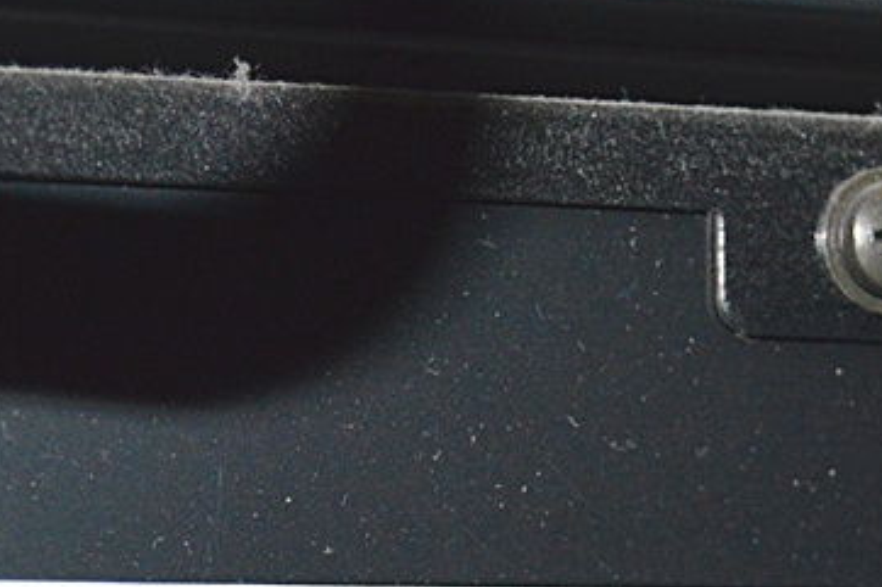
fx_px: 4873
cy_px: 698
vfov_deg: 6.8
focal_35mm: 199
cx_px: 344
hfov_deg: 10.3
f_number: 5.3
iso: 2200
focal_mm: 48
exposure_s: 1/60
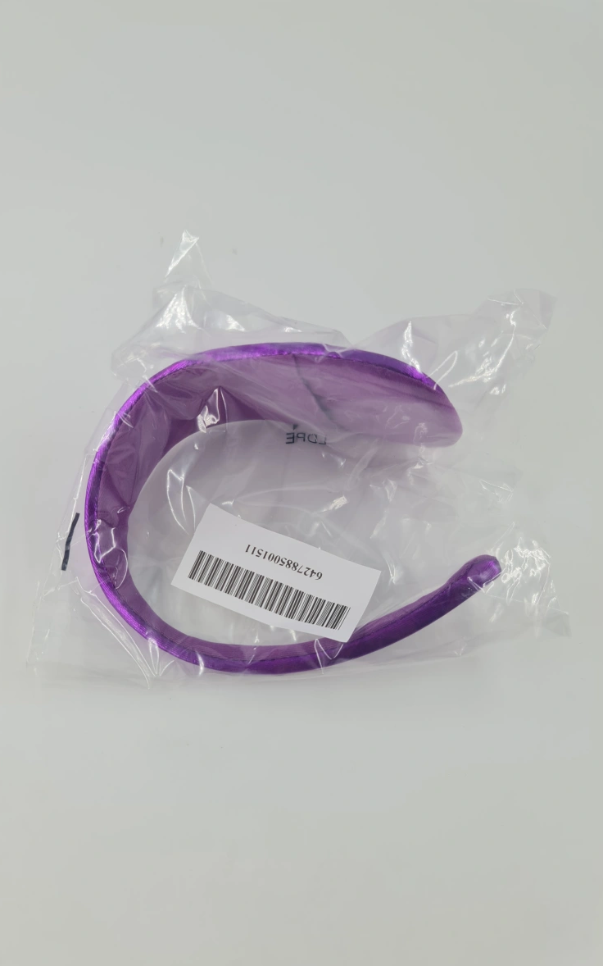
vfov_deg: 68.4
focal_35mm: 27
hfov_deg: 45.8
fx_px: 710
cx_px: 253
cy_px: 485
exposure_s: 1/241
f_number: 1.8
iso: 50
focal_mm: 7
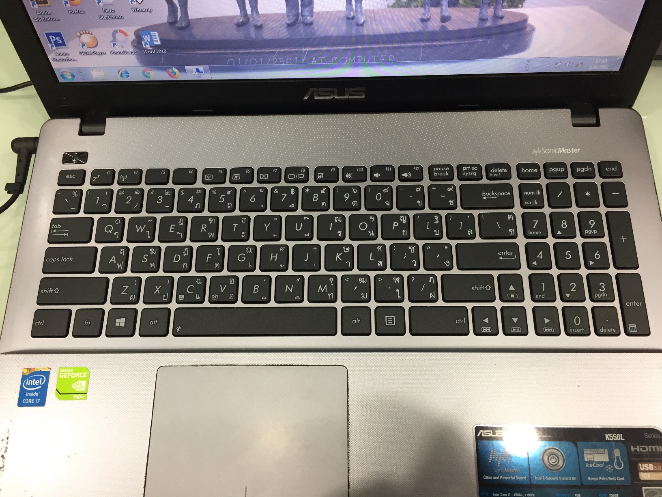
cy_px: 248
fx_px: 555
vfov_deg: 48.2
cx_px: 331
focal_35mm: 29
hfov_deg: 61.7
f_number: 2.2
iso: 100
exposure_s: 1/33
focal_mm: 4.15
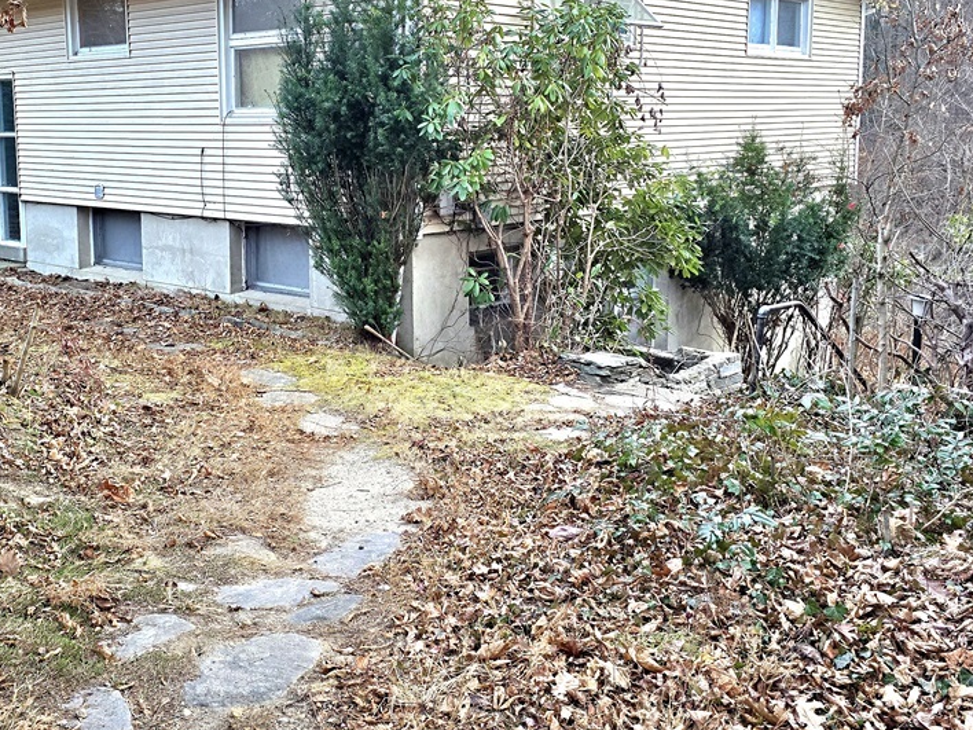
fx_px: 1096
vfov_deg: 36.5
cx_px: 352
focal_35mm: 39
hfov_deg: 47.3
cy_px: 256
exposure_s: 1/182
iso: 125
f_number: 1.7
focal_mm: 6.3
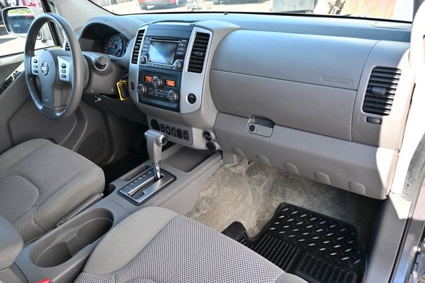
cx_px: 212
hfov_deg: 67.4
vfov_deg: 47.9
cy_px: 142
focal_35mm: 27
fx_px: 319
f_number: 3.5
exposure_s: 1/200
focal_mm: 18
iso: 400
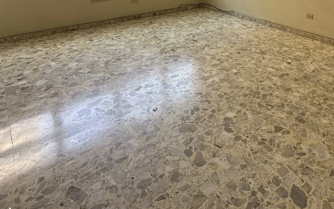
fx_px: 264
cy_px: -18
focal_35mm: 29
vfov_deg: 36.8
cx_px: 236
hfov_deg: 62.2
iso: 50
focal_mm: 2.22
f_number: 2.2
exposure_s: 1/99
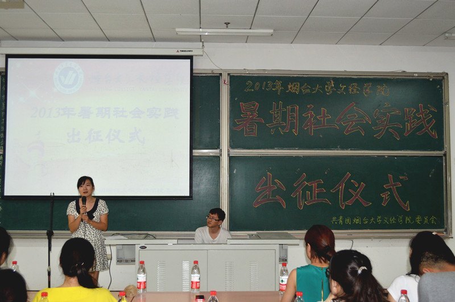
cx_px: 228
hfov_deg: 49.6
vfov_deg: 34.1
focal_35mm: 39
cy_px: 151
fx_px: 492
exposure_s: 1/60
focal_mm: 26
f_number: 4.2
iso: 640
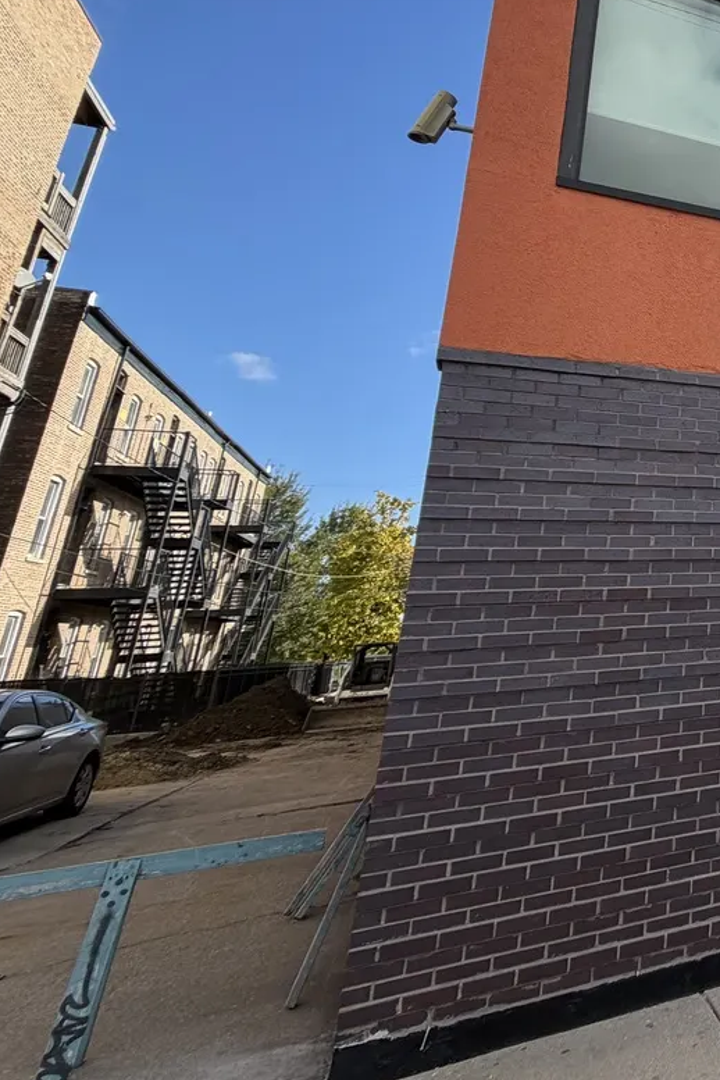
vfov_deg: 65.7
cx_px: 988
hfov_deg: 32.3
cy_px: 363
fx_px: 810
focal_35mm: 27
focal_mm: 2.22
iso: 40
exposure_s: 1/770
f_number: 2.2
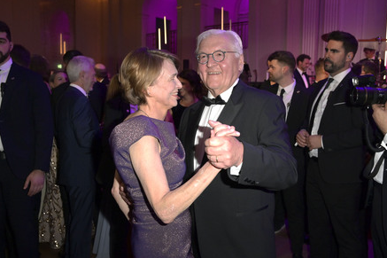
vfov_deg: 41.1
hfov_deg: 58.7
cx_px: 192
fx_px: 344
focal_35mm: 32
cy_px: 129
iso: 3200
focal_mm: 31
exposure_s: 1/250
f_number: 5
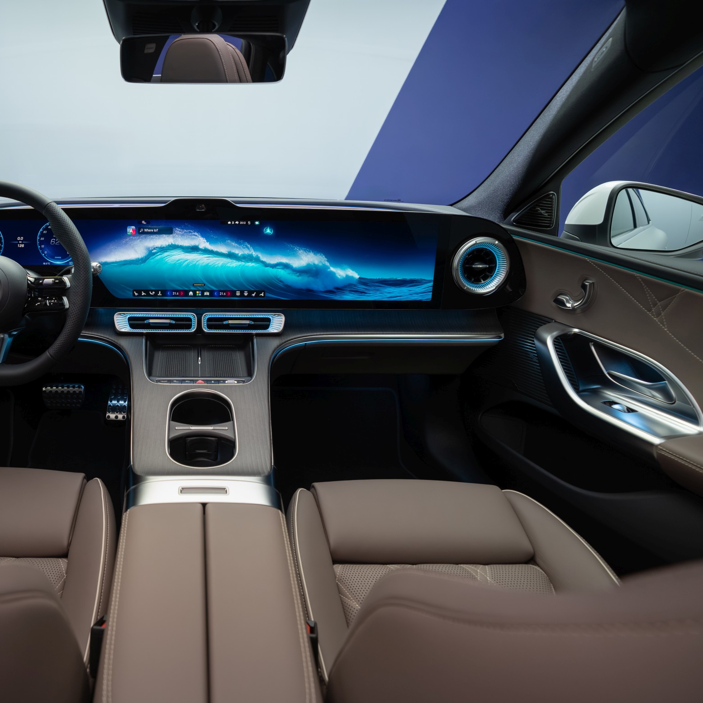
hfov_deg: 68.8
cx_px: 202
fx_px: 483
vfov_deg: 72.1
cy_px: 342
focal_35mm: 21
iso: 640
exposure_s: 1/30
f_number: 4
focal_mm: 16
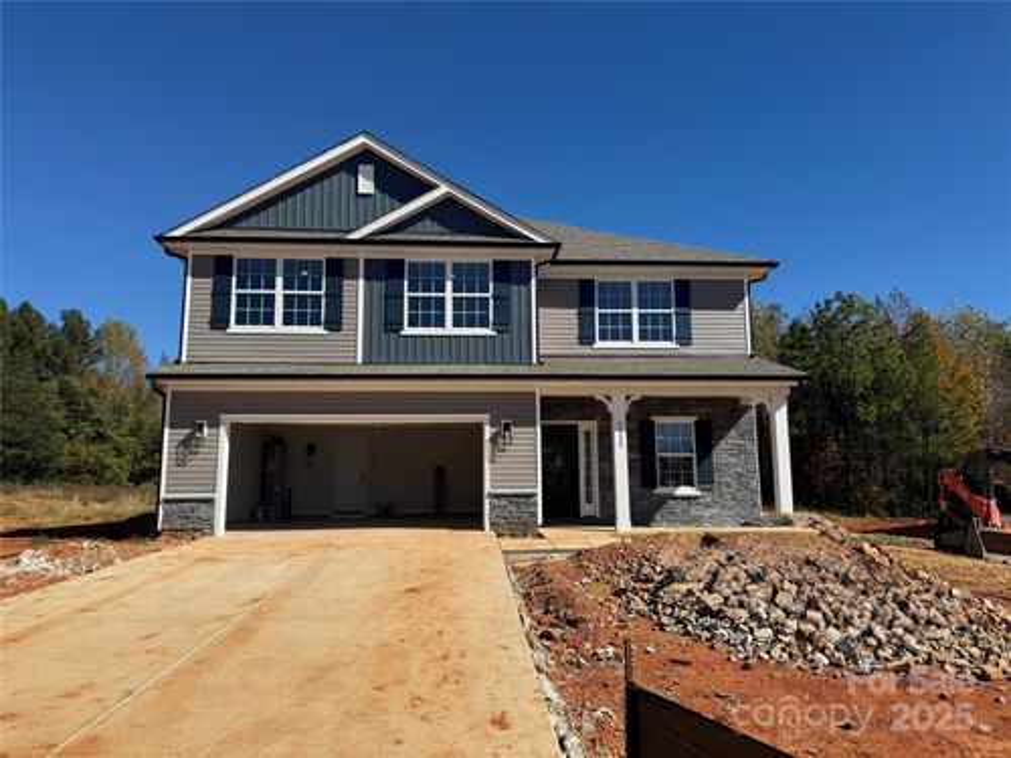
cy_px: 379
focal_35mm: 24
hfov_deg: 71.6
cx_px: 506
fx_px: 701
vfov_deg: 56.8
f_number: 1.78
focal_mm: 6.76
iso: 80
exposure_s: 1/5814
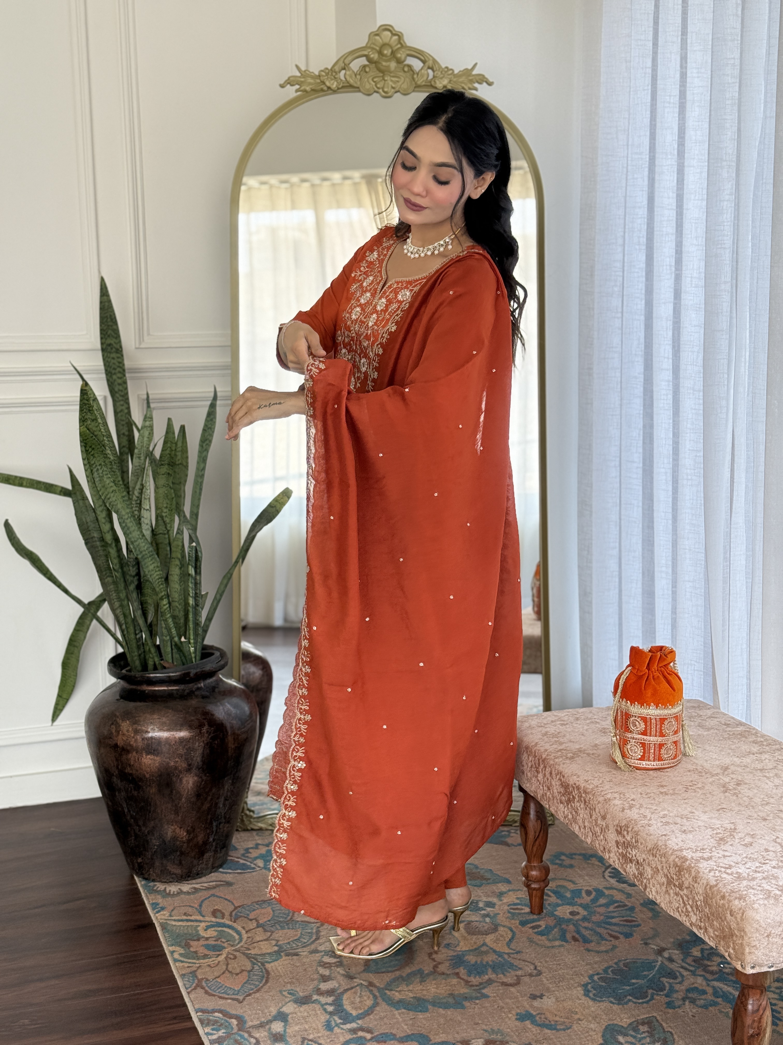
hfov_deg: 30.3
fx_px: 1448
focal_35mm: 48
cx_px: 392
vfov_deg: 39.7
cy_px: 522
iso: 200
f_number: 1.78
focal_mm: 6.76
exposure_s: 1/134
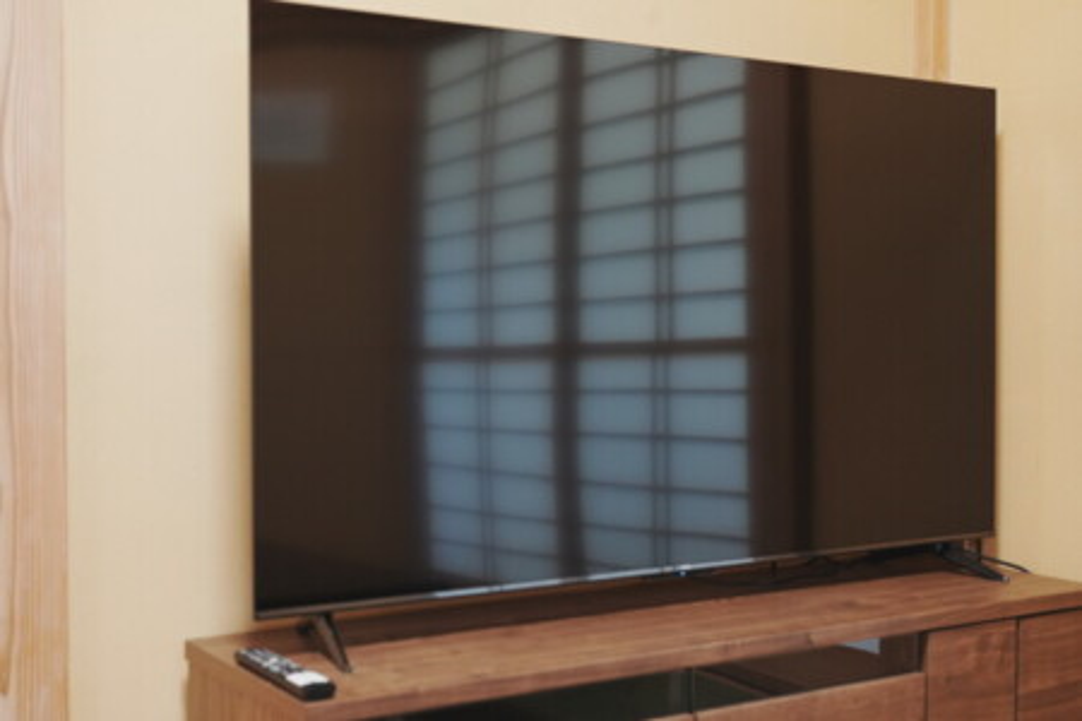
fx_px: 1503
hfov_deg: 39.6
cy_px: 360
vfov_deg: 27.0
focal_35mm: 50
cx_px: 541
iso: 2500
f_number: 2.8
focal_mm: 50
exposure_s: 1/60
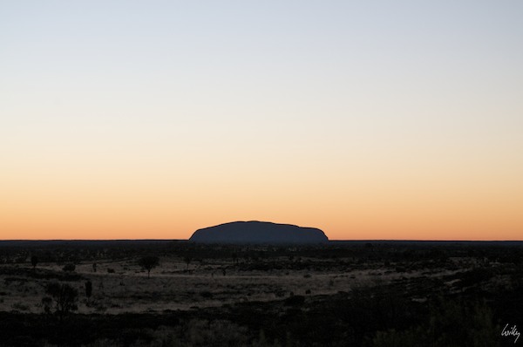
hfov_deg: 16.1
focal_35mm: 128
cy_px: 174
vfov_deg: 10.7
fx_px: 1849
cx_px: 262
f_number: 6.3
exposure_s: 1/160
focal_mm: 85
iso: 800
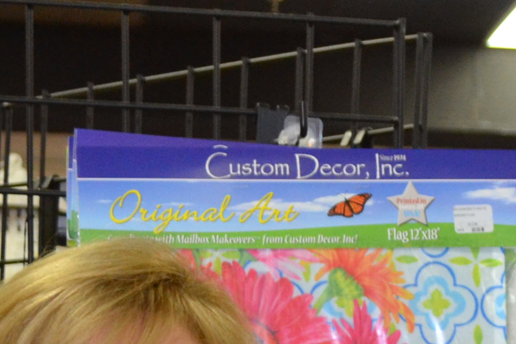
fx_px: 2894
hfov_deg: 9.8
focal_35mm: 202
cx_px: 830
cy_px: 737
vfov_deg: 6.5
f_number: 4.5
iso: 1100
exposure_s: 1/60
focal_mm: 30
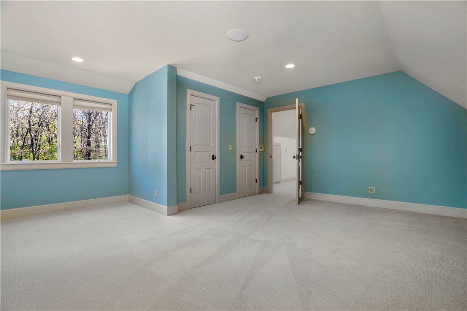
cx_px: 234
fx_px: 208
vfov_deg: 73.7
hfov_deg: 96.7
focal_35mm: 16
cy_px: 156
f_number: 7.1
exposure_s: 1/1.67
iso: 100
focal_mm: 16
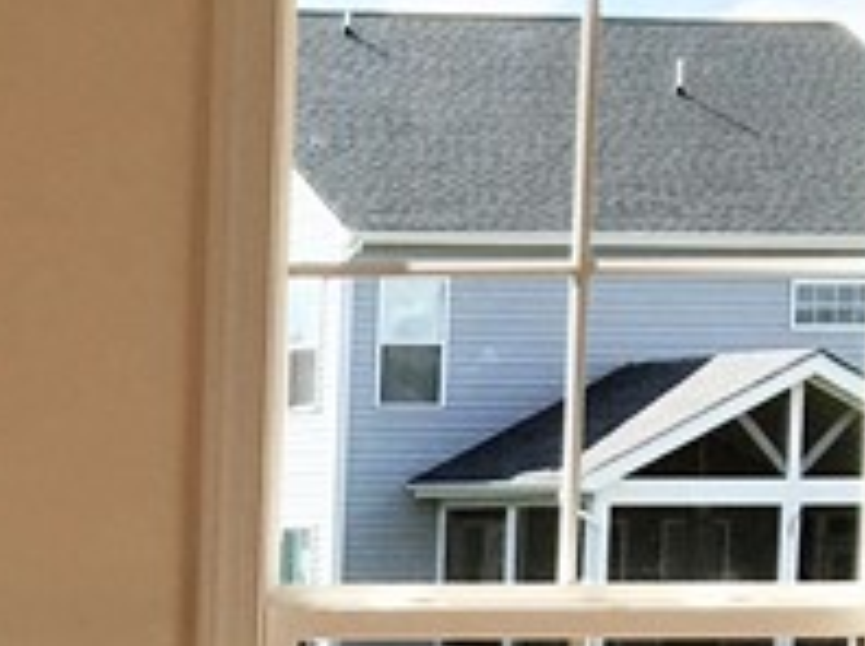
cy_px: 1004
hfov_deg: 12.2
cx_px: -620
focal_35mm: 150
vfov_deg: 9.6
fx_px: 3744
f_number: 2.2
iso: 25
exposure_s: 1/582
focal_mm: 4.15
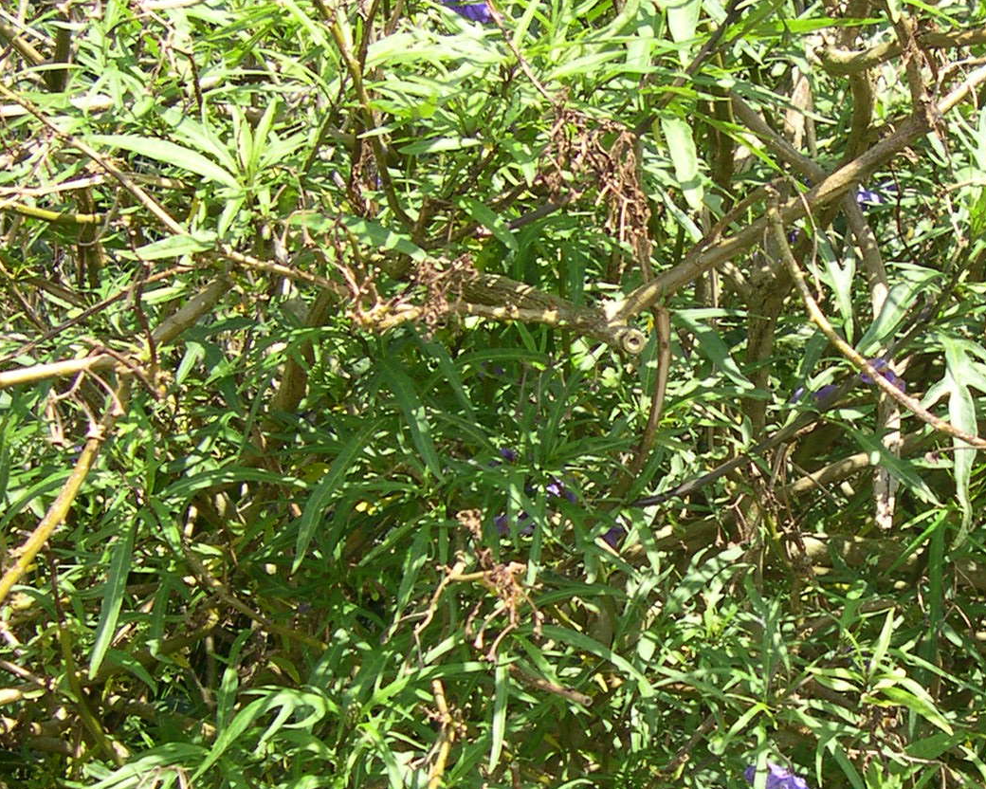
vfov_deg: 18.9
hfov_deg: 23.2
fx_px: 2364
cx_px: 806
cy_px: 544
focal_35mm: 81
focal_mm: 8
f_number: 2.8
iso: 100
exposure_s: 1/380
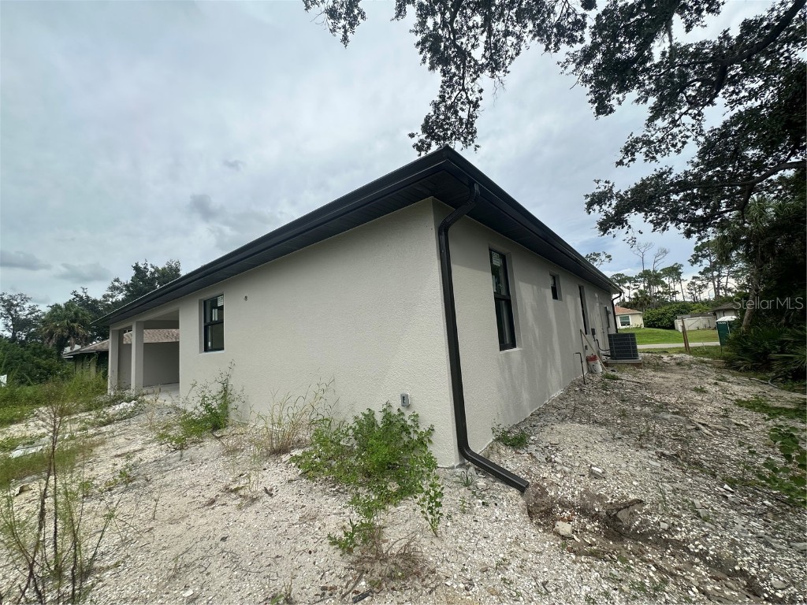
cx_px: 404
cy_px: 302
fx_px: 326
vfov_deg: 85.7
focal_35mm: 14
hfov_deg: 102.1
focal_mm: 2.22
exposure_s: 1/1416
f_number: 2.2
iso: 40
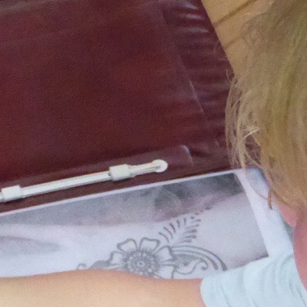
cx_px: 53
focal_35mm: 172
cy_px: 295
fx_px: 1726
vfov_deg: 10.1
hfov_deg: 10.1
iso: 1600
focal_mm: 6.3
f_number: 3.7
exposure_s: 1/40
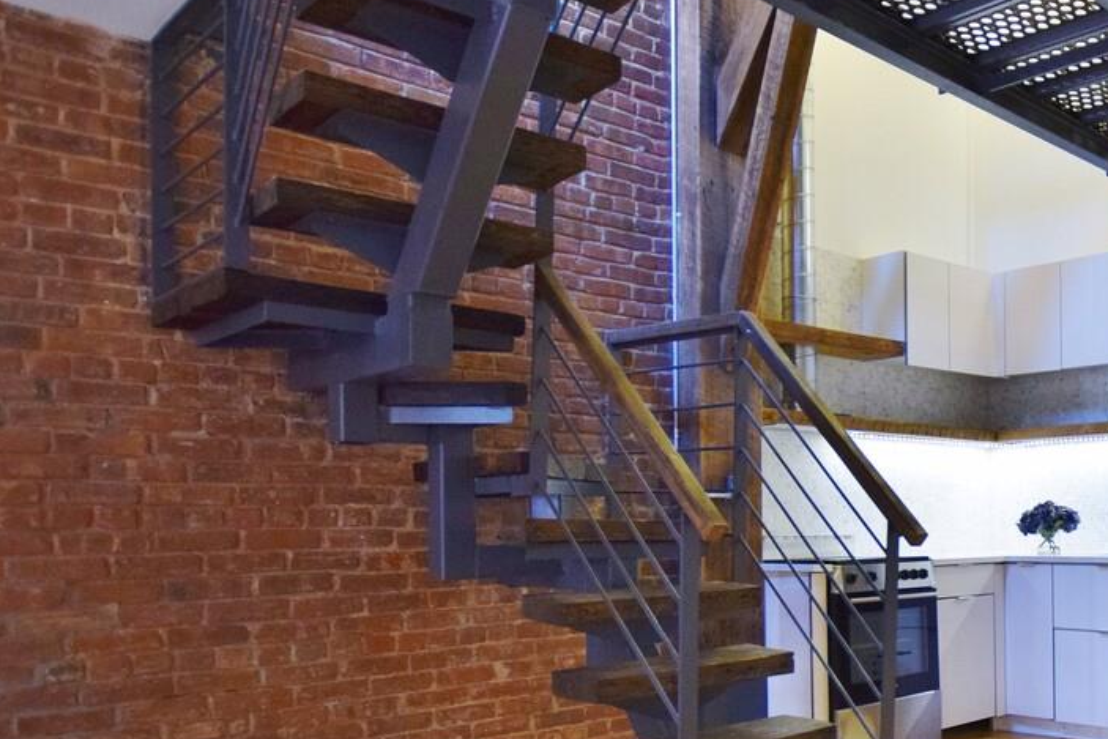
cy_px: 536
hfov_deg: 48.6
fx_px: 985
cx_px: 1102
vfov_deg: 40.2
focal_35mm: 32
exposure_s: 1/60
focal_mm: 10
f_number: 3.5
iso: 1000
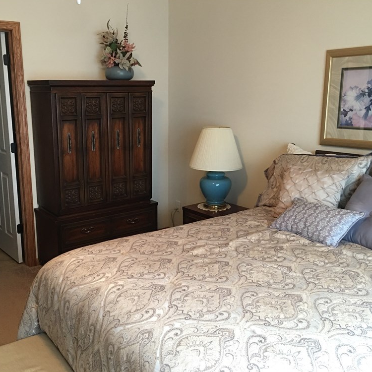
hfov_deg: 47.0
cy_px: 186
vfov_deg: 47.2
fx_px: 426
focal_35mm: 35
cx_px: 152
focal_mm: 4.15
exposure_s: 1/4
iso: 50
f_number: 2.2
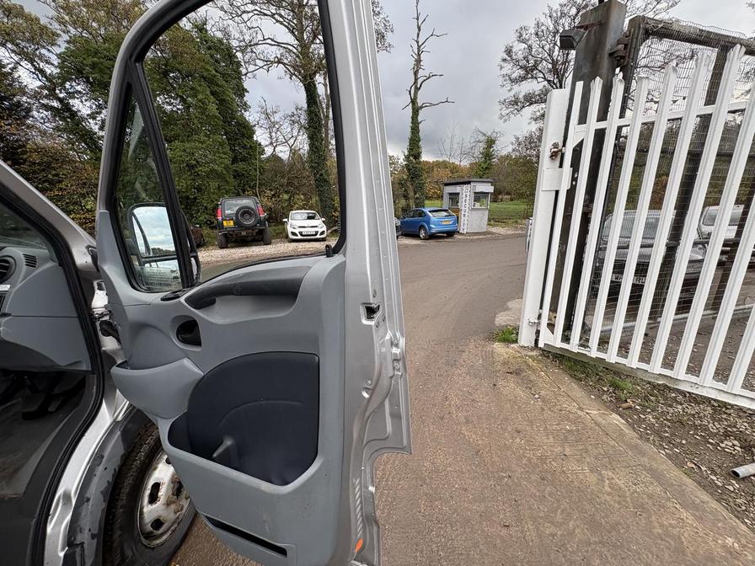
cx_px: 378
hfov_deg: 102.1
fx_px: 305
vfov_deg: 85.7
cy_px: 283
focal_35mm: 14
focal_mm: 2.22
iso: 40
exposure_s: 1/145
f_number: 2.2
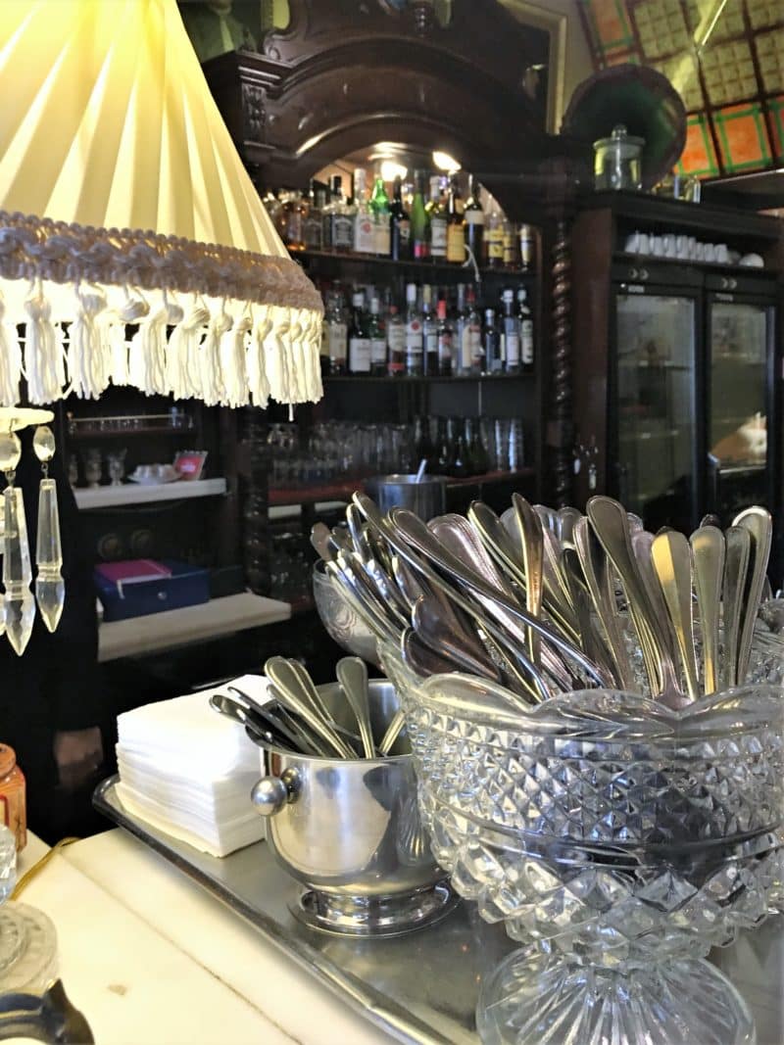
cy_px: 522
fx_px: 876
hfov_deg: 48.2
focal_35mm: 29
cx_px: 392
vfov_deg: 61.7
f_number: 2.2
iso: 200
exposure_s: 1/33
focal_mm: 4.15
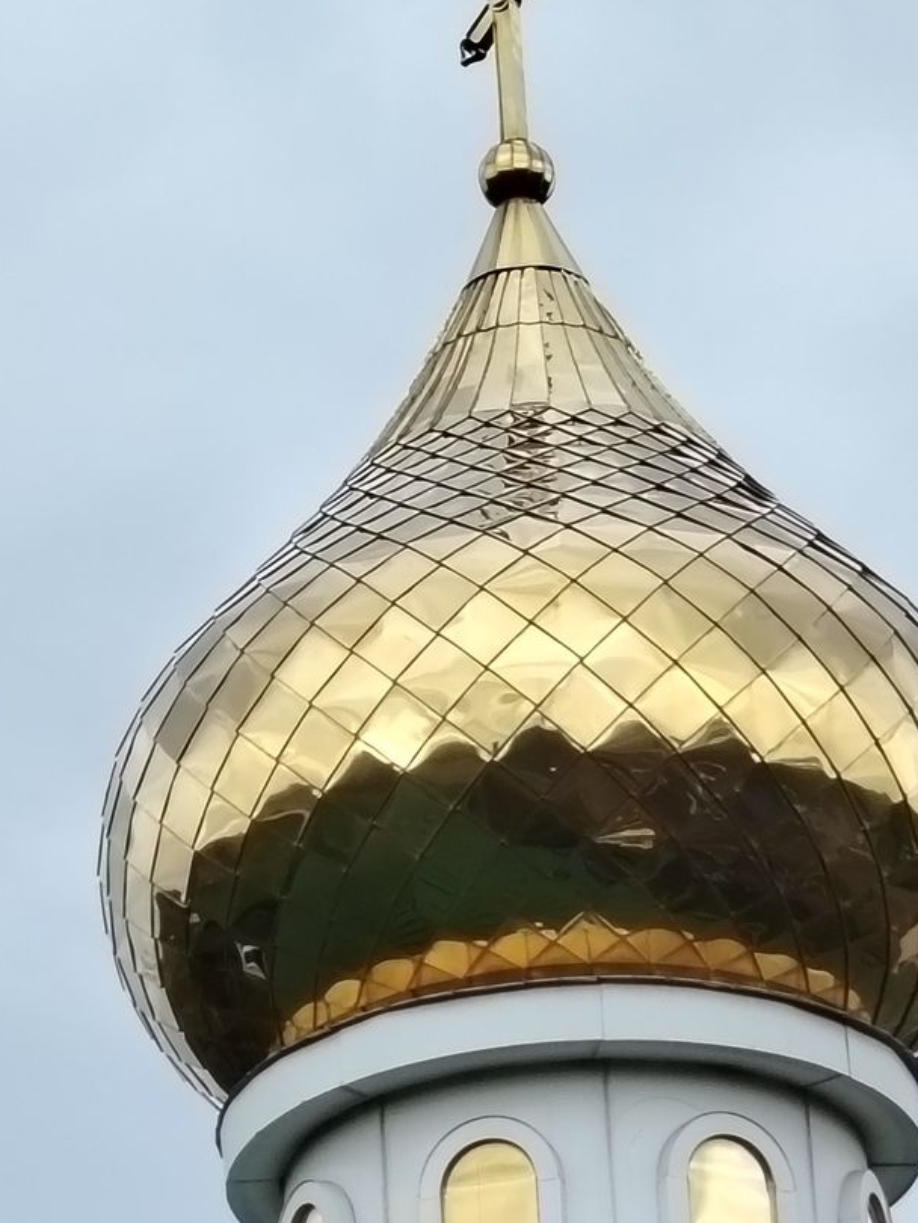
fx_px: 6750
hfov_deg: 7.8
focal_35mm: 191
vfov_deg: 10.4
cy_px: 608
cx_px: 538
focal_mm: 5.25
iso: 105
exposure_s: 1/148
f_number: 1.75
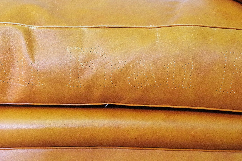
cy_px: 80
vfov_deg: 23.8
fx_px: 383
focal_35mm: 57
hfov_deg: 35.1
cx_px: 121
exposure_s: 1/80
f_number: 4.5
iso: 6400
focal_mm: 37.5
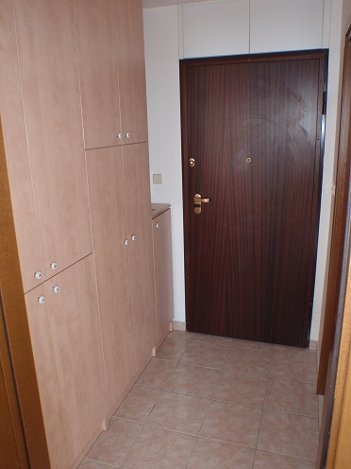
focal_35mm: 28
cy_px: 234
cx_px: 176
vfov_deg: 63.4
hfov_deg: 49.7
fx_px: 379
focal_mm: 5
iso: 100
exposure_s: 1/30
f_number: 3.5
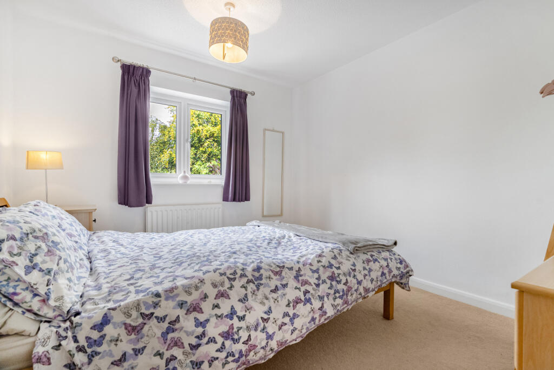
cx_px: 277
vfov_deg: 73.8
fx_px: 246
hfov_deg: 96.7
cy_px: 185
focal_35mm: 16
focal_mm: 16
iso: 800
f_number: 7.1
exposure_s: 1/20
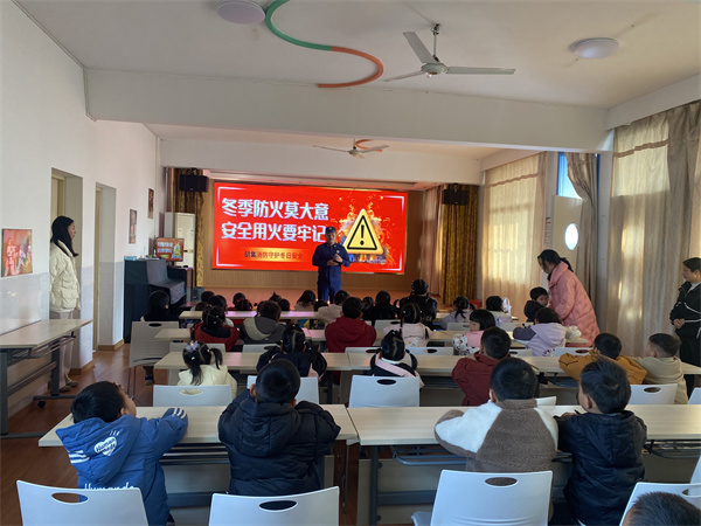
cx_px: 350
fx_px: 527
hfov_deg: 67.3
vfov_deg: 53.1
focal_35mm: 26
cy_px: 263
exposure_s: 1/81
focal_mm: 4.25
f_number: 1.8
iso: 125
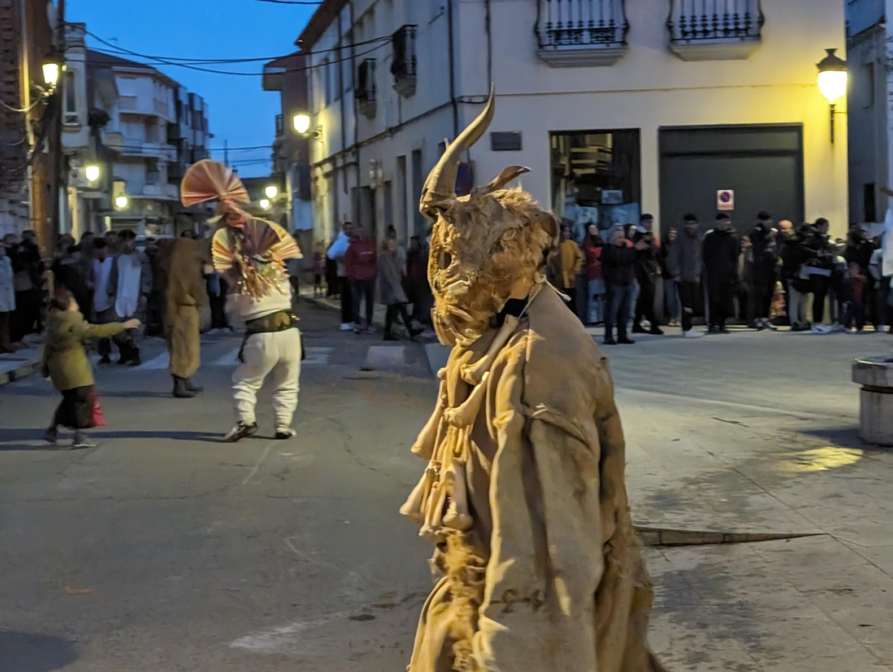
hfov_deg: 31.1
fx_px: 1601
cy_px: 302
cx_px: 494
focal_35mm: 62
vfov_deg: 23.7
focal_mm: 6.9
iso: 1260
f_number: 1.68
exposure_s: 1/100
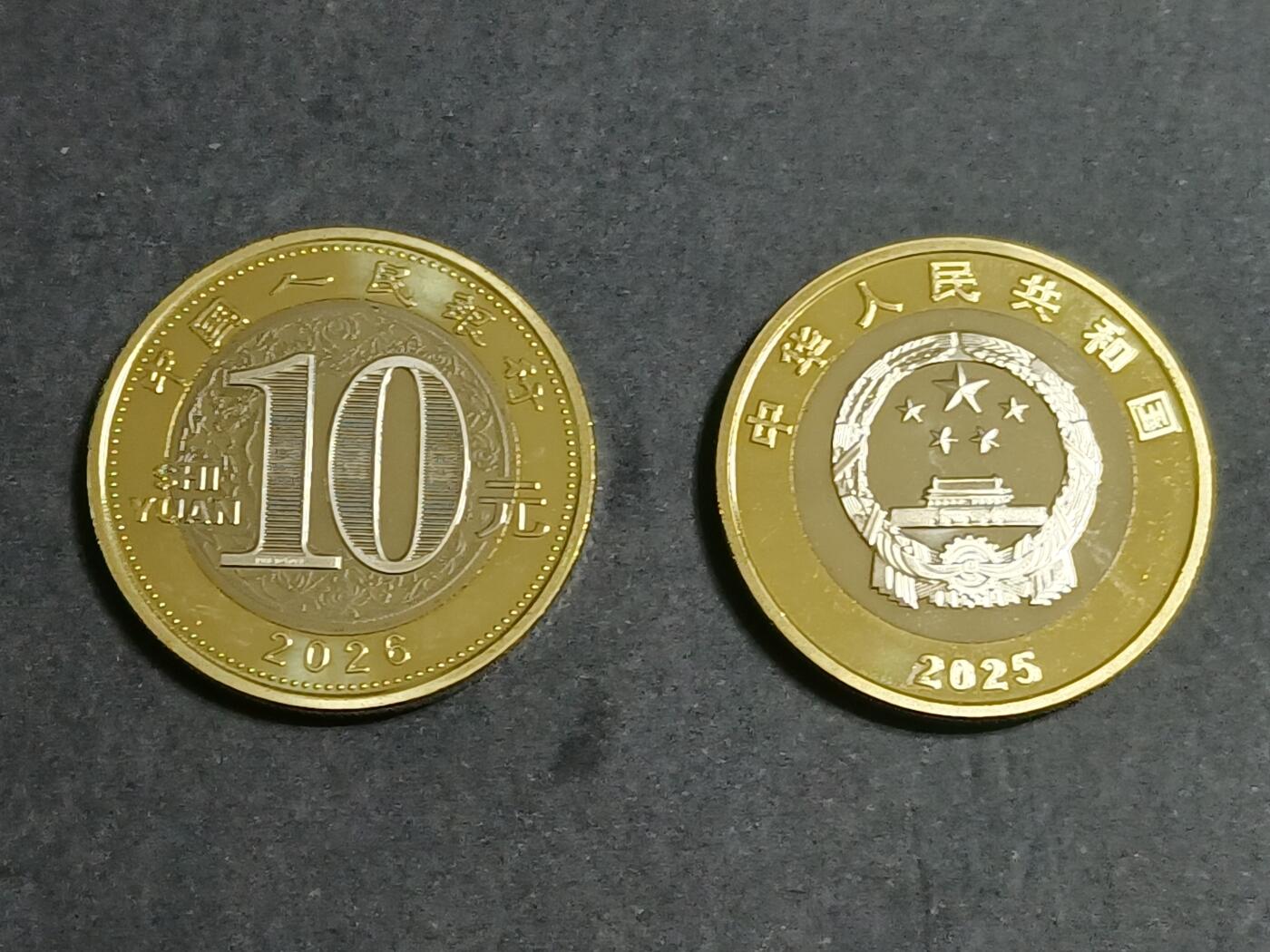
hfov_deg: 24.4
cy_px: 476
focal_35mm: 80
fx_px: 2935
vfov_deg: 18.4
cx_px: 635
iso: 657
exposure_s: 1/33.3
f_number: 1.8
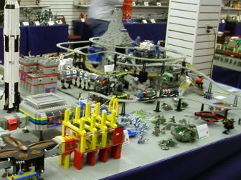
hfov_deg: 34.3
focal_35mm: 55
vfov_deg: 26.4
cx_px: 66
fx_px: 383
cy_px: 118
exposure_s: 1/9.1
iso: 100
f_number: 2.7
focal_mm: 5.6
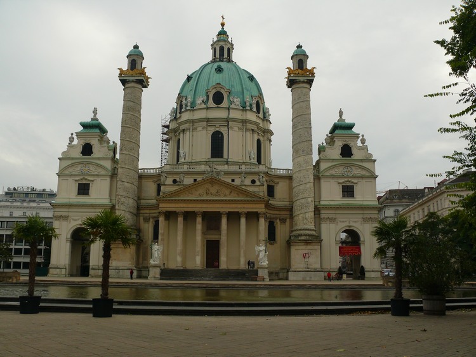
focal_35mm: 35
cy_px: 178
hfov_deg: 52.6
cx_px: 238
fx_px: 481
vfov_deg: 40.7
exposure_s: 1/200
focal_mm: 7.4
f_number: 4.5
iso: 100
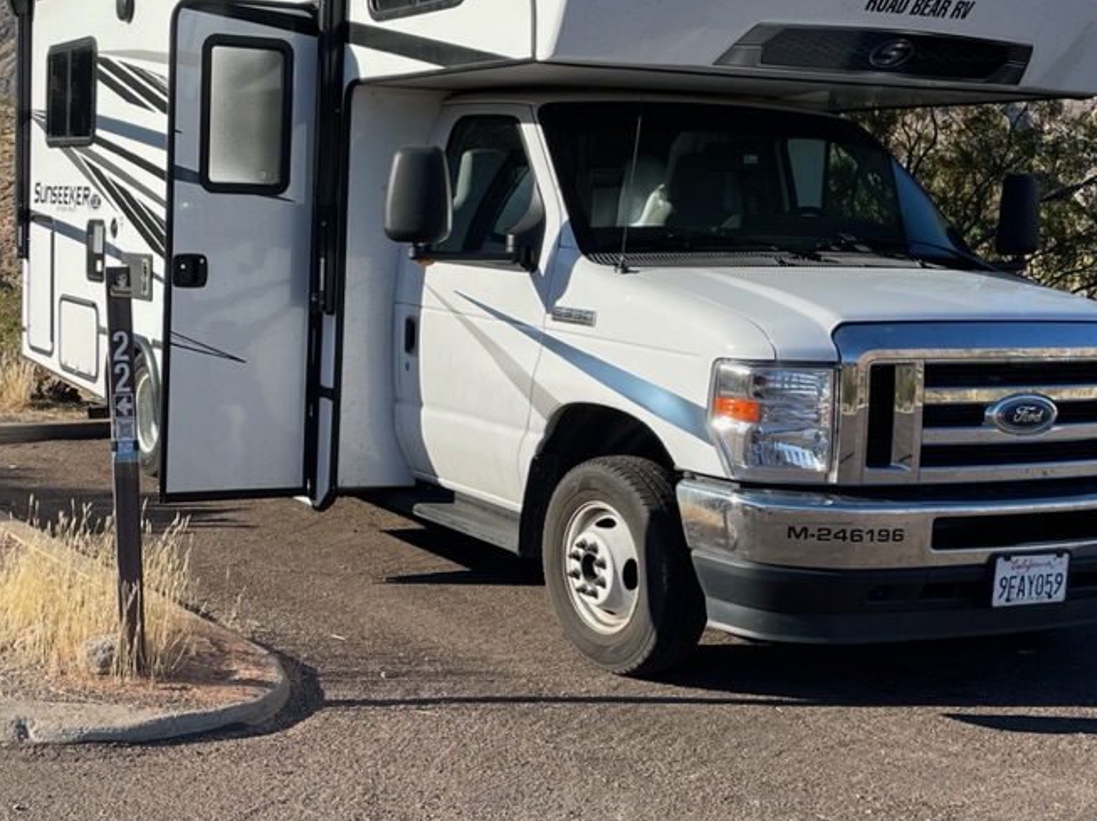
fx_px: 1615
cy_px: 371
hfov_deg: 36.6
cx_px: 277
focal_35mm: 51
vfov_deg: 28.5
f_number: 1.6
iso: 32
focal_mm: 4.2
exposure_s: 1/2451
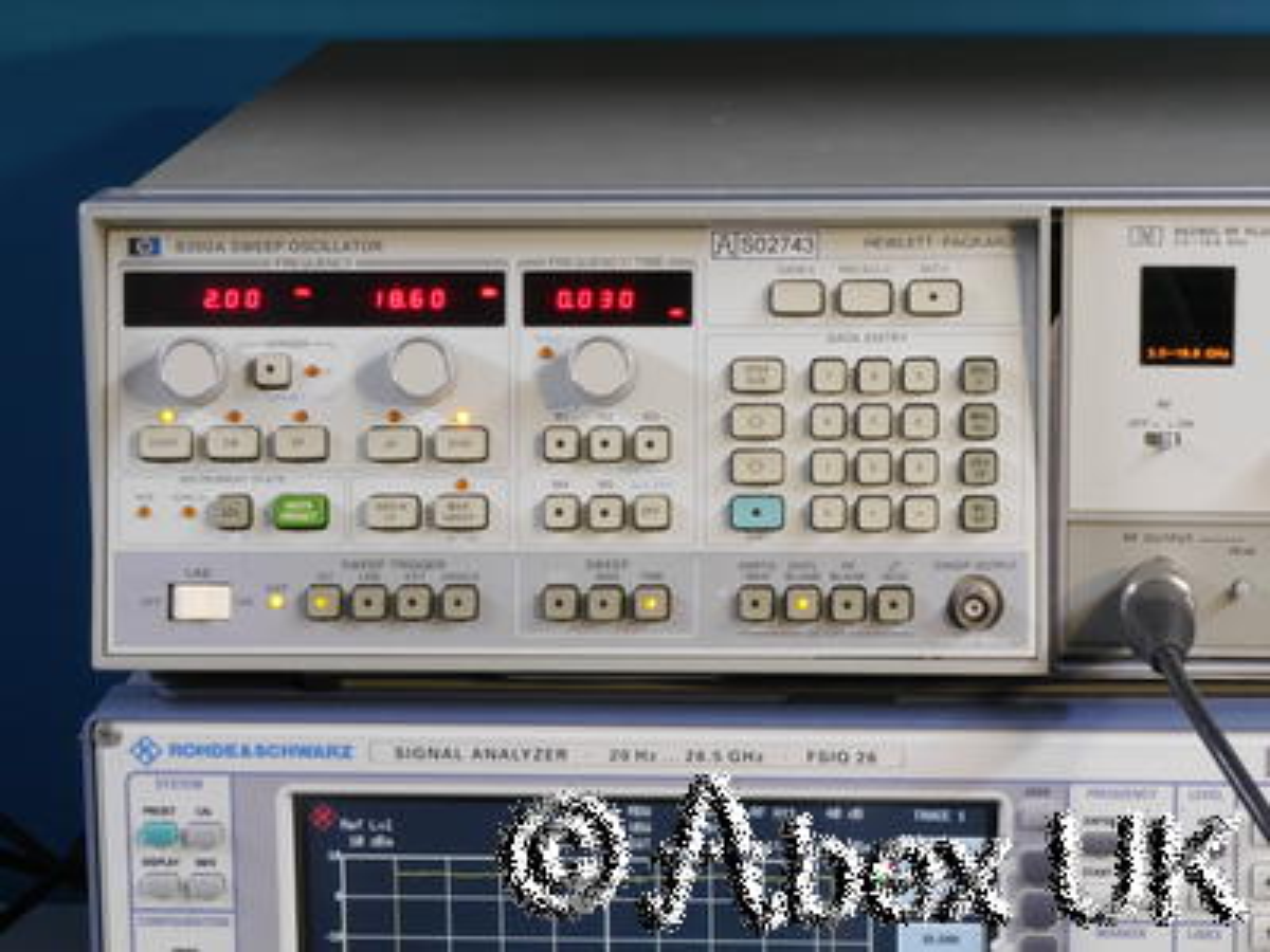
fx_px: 4476
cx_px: 635
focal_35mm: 122
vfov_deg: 12.1
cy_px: 476
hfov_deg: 16.1
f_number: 22
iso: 800
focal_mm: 61
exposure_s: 1/1.3
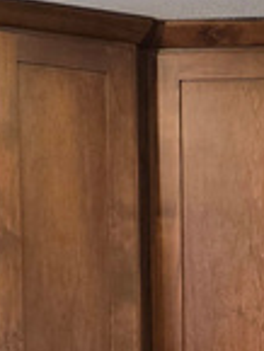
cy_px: 487
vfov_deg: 11.8
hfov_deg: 8.7
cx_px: 528
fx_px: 1645
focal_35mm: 162
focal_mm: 6.3
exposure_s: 1/120
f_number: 1.7
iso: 400
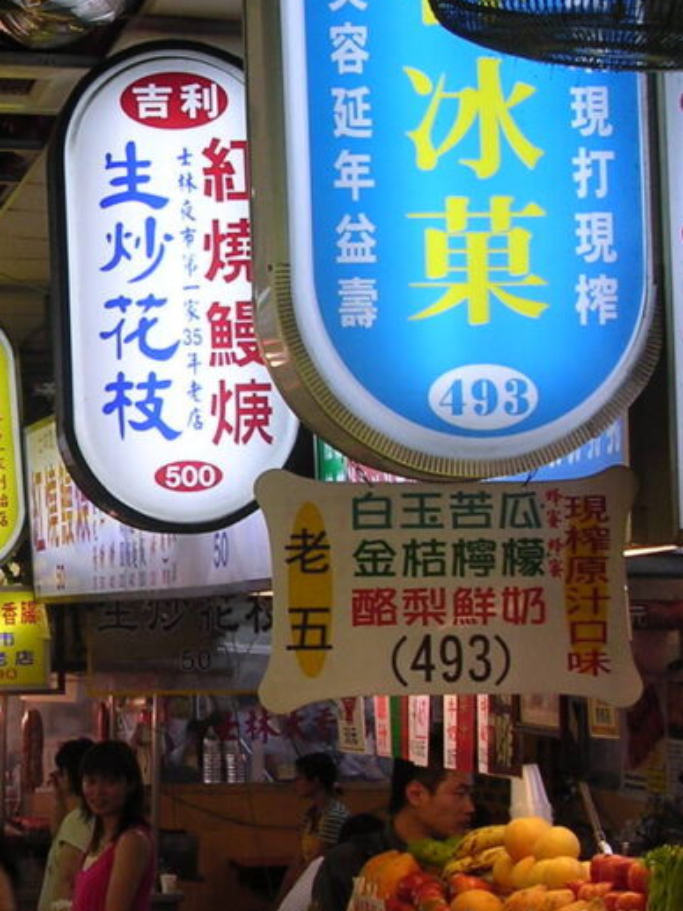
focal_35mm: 97
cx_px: -155
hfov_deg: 14.7
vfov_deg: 20.2
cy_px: 529
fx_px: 2551
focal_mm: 7.5
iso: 100
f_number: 3.1
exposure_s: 1/53.4
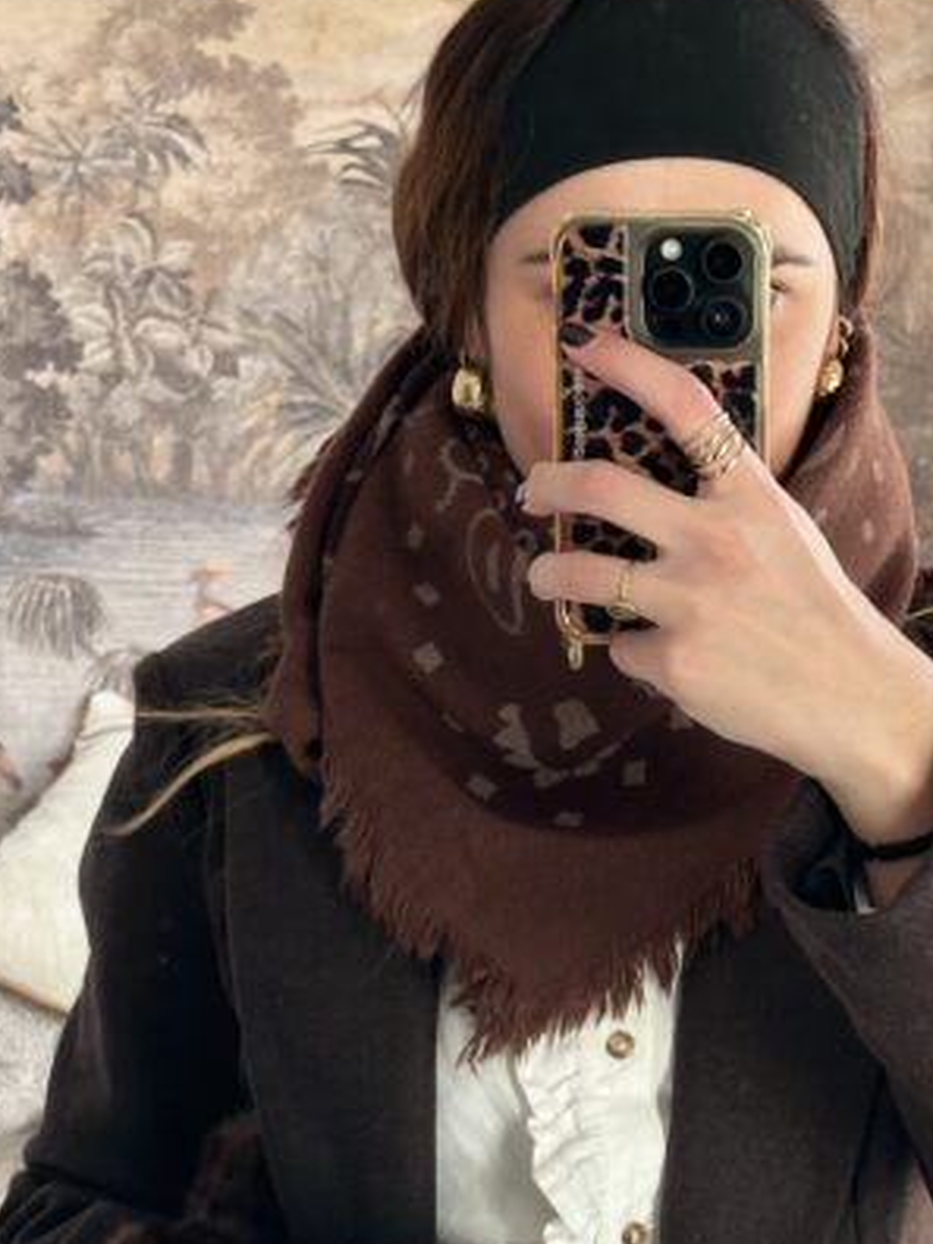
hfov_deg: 15.2
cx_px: 672
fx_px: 3486
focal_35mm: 97
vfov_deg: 20.1
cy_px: 858
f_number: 1.78
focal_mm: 6.86
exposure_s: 1/61
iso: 80
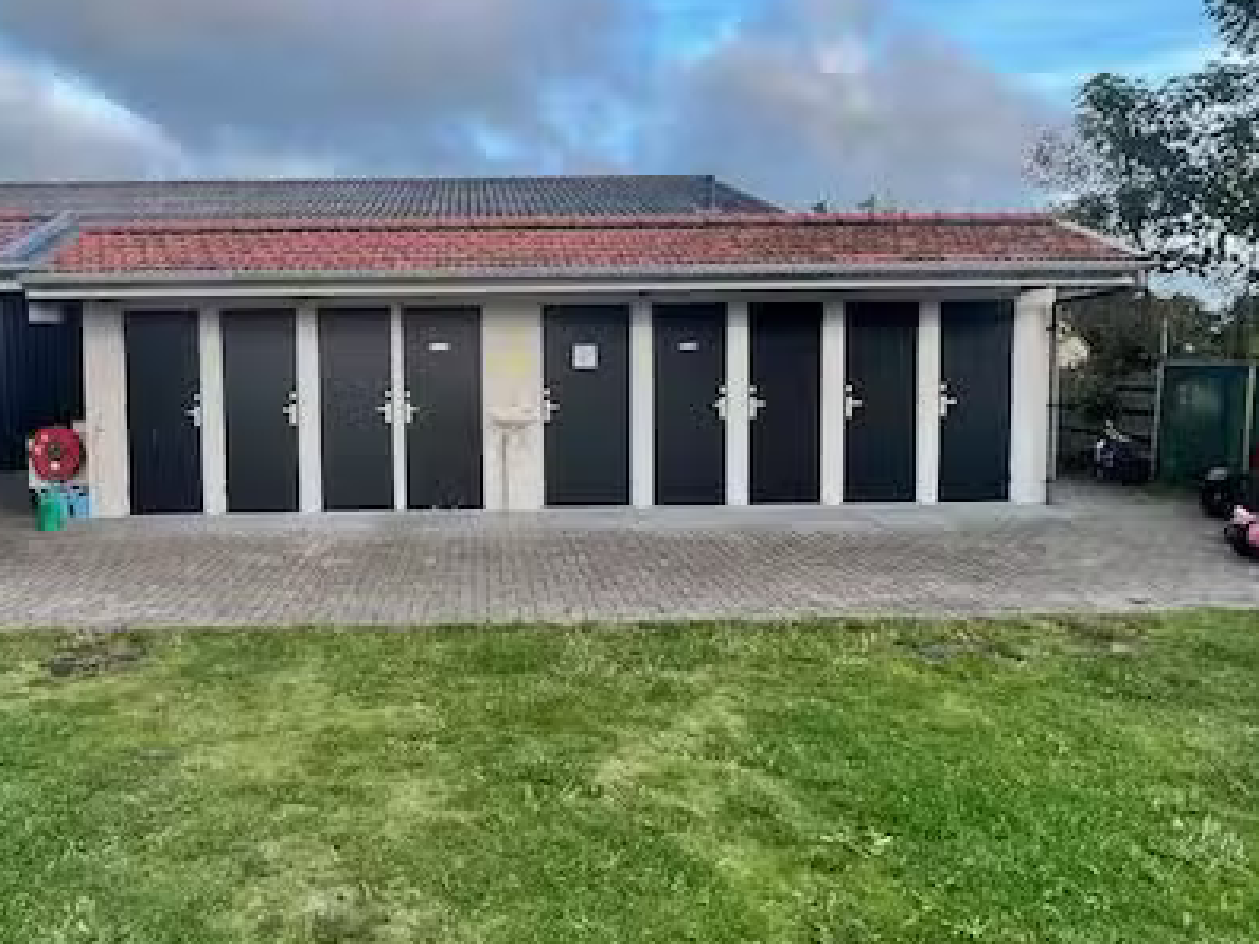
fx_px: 764
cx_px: 486
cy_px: 429
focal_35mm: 21
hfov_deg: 77.8
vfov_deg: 63.3
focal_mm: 1.57
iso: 64
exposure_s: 1/99
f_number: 1.8
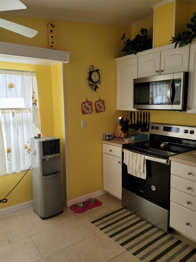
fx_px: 211
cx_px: 98
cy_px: 131
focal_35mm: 28
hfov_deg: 49.7
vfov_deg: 63.4
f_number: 2
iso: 125
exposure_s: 1/59
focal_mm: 5.9
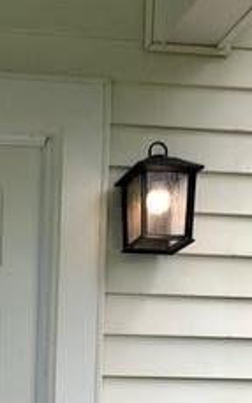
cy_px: 503
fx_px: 913
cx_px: -86
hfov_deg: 14.9
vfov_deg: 22.6
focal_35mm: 83
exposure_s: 1/810
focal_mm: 4
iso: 20
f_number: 1.8
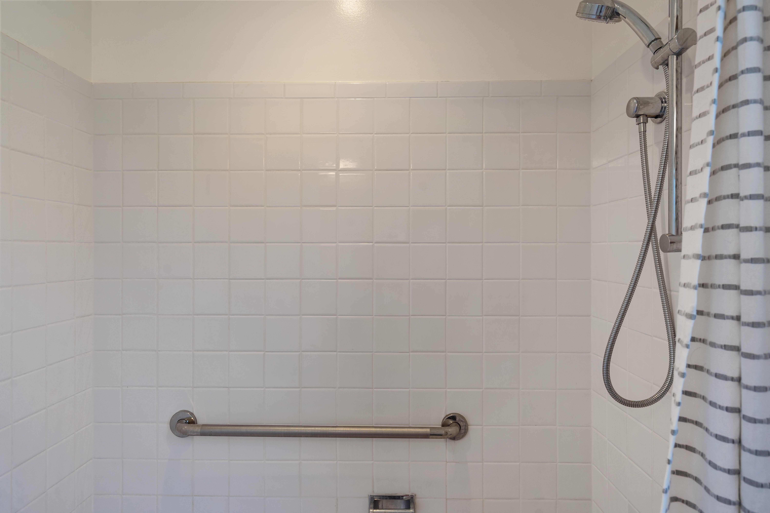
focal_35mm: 21
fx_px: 449
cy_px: 256
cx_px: 385
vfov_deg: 59.5
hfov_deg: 81.2
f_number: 7.1
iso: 160
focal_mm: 21
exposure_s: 1/30
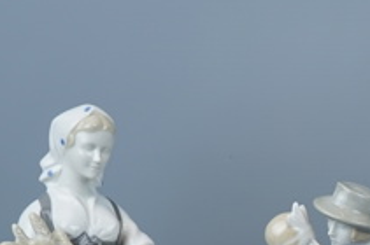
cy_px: 366
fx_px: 2237
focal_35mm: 218
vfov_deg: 6.2
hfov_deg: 9.0
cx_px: 670
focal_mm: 51
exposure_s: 1/60
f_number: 4.5
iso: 100
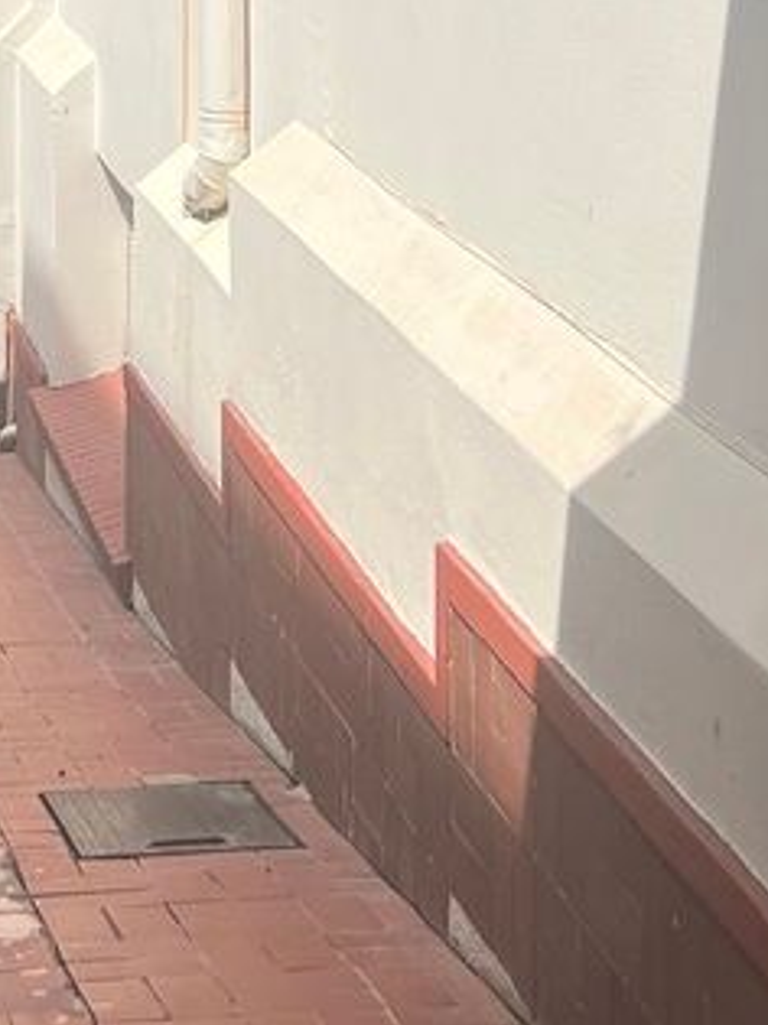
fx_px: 2931
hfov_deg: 14.8
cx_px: 75
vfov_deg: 18.0
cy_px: -456
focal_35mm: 99
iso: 50
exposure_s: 1/2994
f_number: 1.5
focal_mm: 5.7
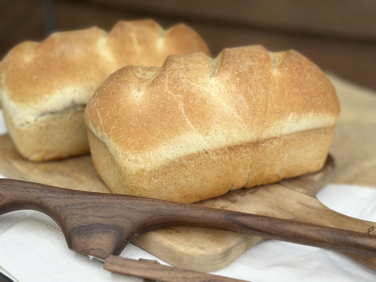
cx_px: 188
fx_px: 521
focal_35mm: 48
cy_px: 141
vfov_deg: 30.3
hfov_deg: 39.7
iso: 80
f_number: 1.78
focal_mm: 6.86
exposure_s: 1/368
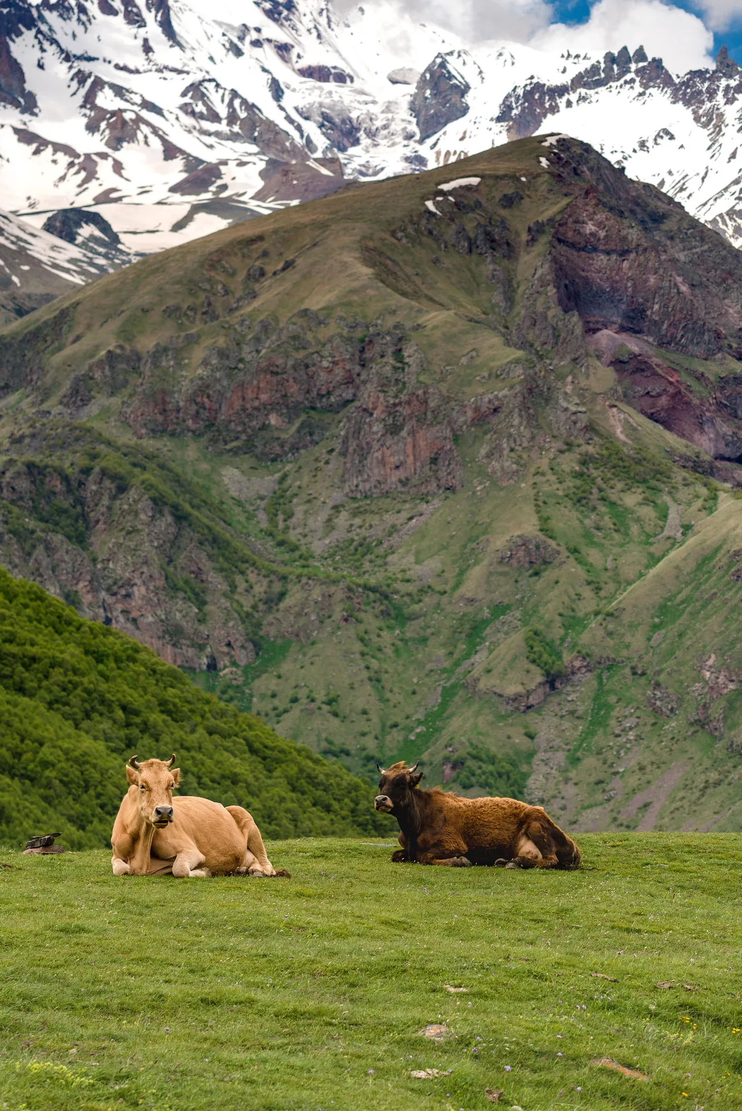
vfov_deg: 19.2
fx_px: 3275
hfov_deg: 12.9
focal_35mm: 106
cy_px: 307
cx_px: 277
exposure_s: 1/640
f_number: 6.3
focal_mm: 70
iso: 100
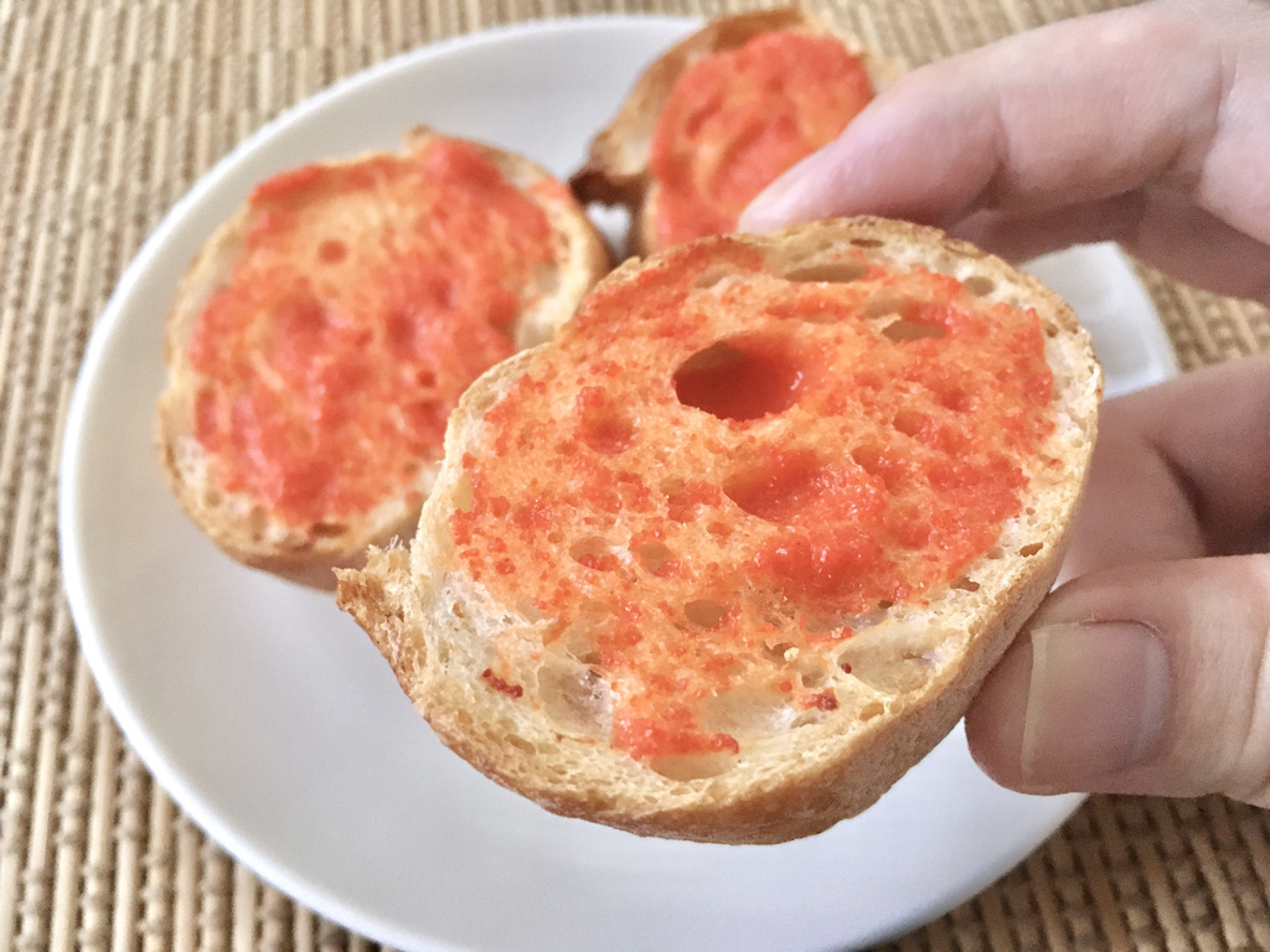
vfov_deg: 48.2
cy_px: 476
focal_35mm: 29
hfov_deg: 61.7
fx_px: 1064
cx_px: 635
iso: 640
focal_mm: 4.15
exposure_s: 1/15
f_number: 2.2
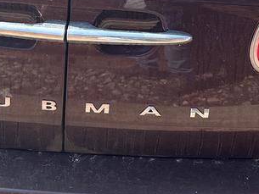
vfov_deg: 13.4
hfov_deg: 18.0
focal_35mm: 109
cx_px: 183
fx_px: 816
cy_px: 6
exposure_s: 1/844
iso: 50
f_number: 1.6
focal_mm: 5.96
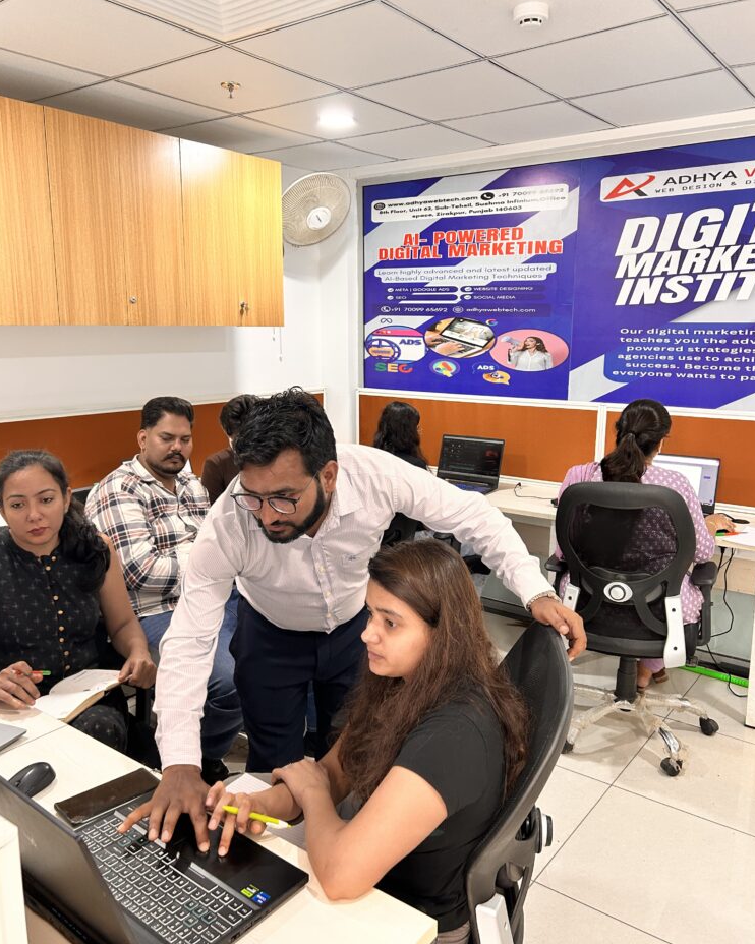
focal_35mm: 28
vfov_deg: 62.2
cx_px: 385
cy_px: 472
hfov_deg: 51.5
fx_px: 782
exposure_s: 1/50
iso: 160
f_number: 1.5
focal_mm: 5.7
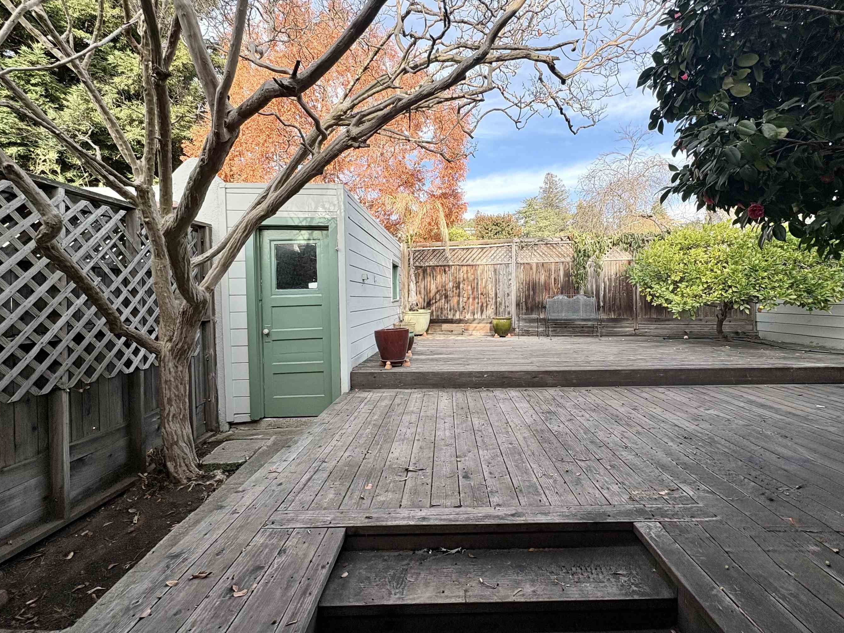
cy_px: 291
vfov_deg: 78.0
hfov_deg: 94.3
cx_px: 458
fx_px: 390
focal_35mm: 16
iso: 50
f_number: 2.2
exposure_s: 1/569
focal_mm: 2.22
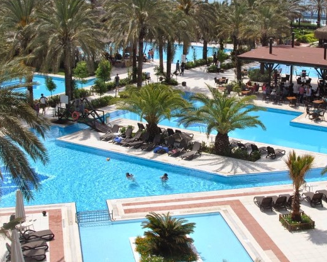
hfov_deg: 33.2
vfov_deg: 27.0
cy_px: 97
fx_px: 542
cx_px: 227
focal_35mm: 56
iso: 100
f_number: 8
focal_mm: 18
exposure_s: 1/250
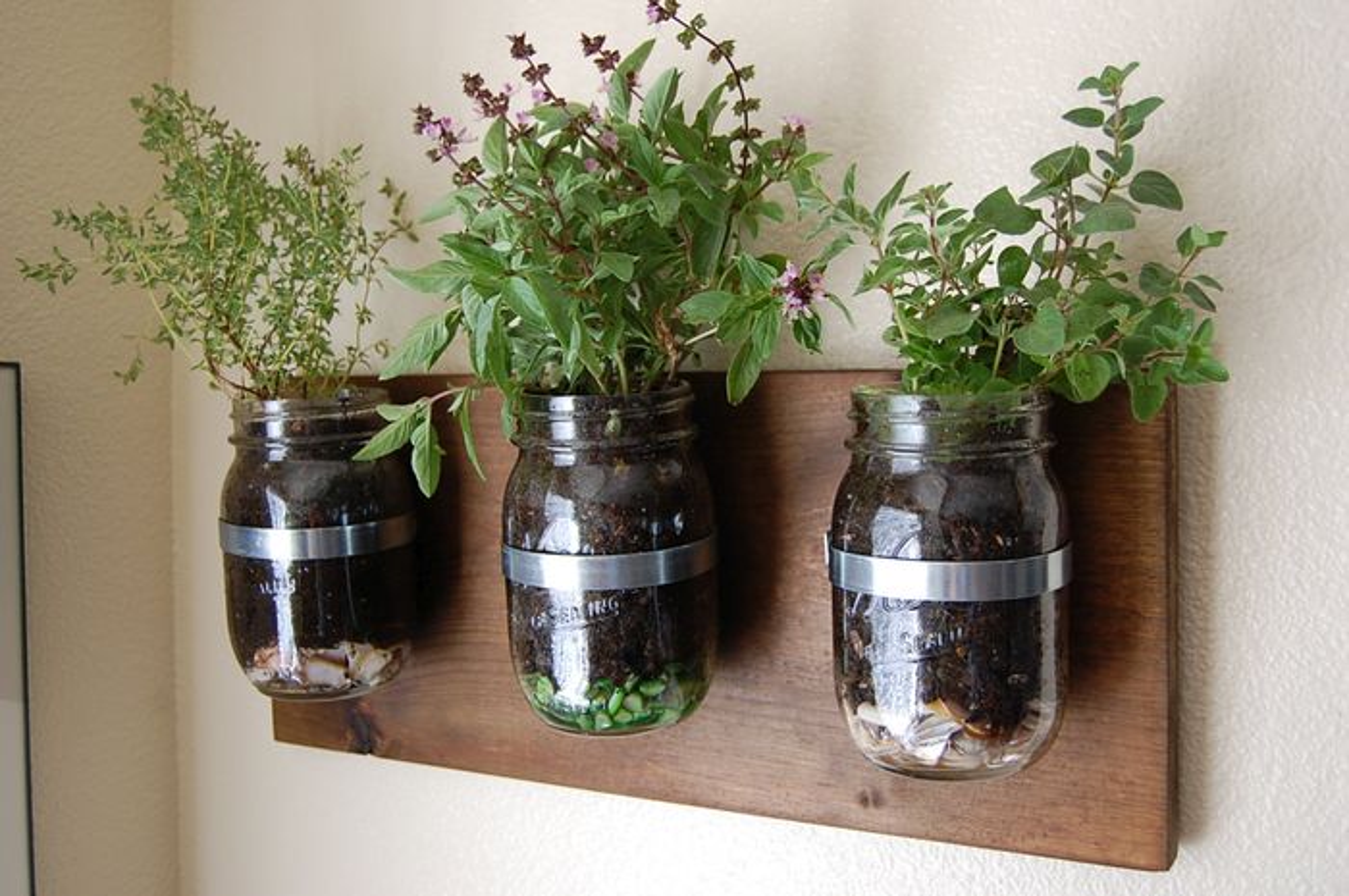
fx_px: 1460
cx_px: 674
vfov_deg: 34.1
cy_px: 448
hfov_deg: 49.6
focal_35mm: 39
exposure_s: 1/80
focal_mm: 26
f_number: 4.5
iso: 400
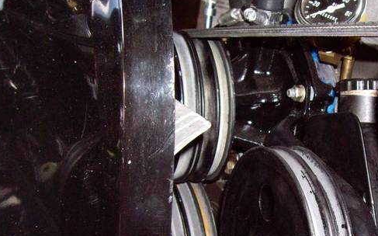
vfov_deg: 19.1
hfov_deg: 30.2
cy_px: 208
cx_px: 279
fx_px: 690
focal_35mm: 67
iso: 200
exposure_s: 1/40
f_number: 2.7
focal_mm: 6.2
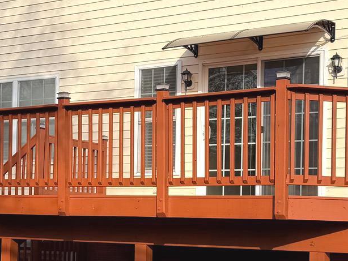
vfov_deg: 18.3
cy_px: 198
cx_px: 98
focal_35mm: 80
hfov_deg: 24.2
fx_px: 805
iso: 80
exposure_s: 1/4405
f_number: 1.78
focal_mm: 6.76
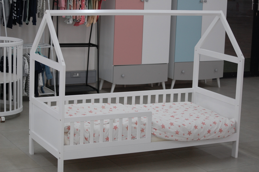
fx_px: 593
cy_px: 86
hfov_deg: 24.6
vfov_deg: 16.5
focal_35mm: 82
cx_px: 130
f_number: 4
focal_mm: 55
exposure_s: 1/60
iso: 400
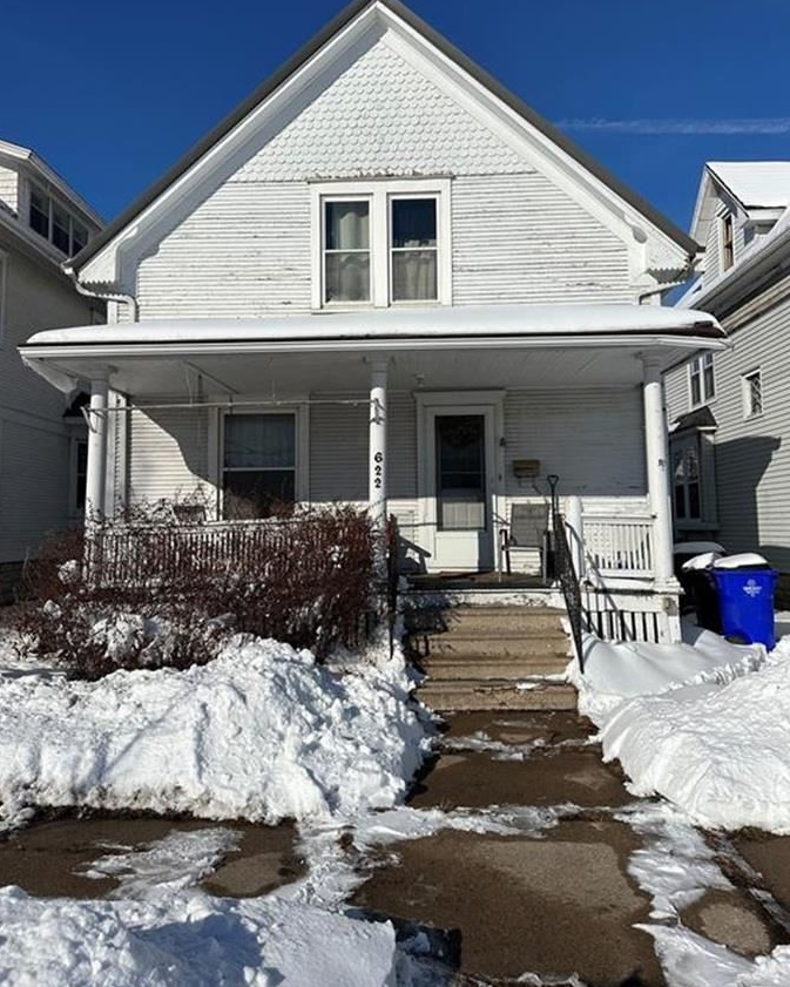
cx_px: 393
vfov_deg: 65.9
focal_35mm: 26
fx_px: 760
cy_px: 449
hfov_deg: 54.9
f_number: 1.78
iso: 100
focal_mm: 6.86
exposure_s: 1/18519
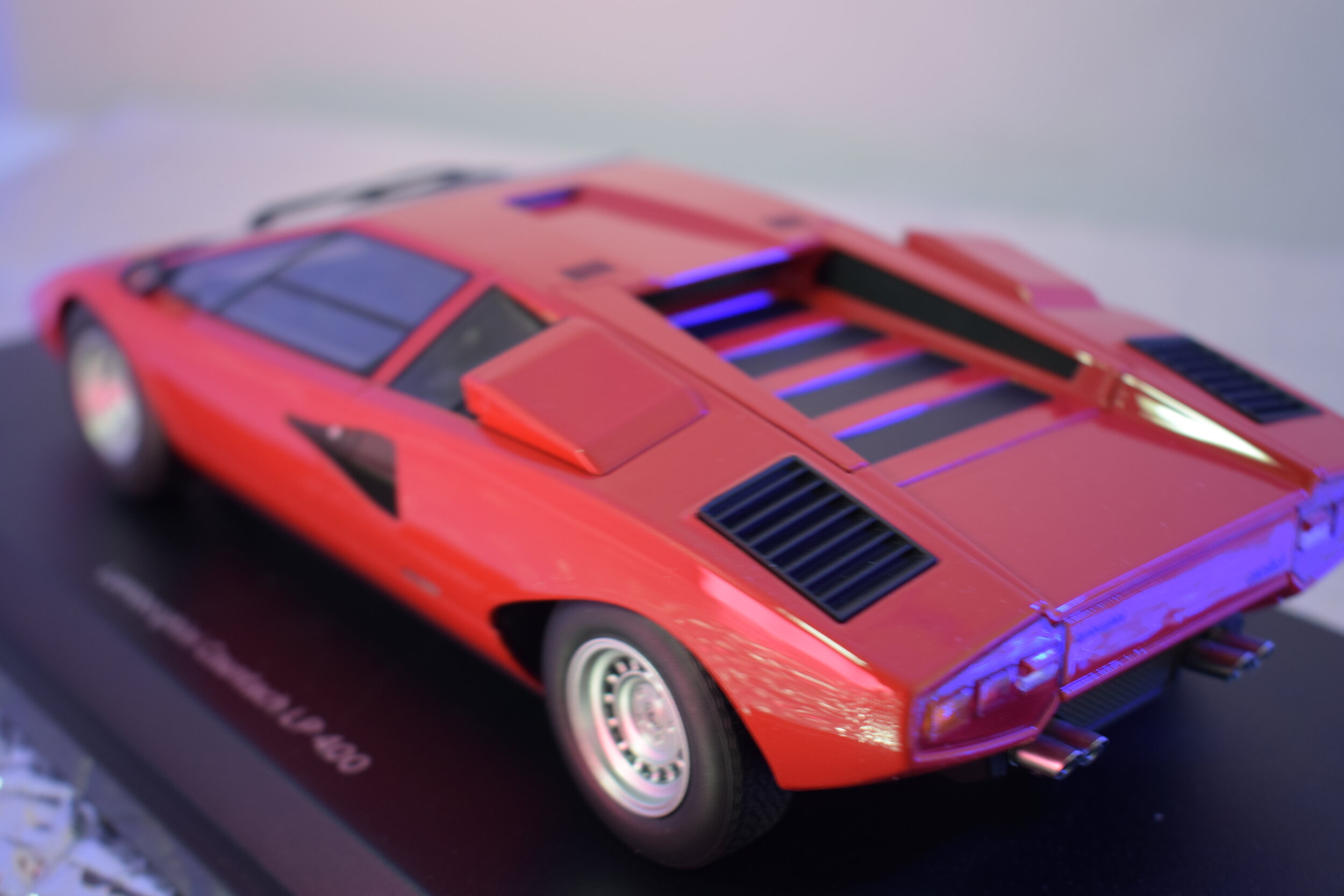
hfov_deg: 38.9
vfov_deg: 26.5
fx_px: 1904
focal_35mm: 51
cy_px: 448
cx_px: 672
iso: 400
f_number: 4.5
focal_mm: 34
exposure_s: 1/60
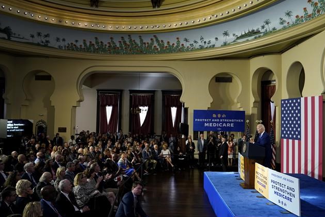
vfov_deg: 44.9
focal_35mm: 29
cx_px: 168
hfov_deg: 63.7
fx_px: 262
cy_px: 110
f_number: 4
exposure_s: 1/400
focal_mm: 28
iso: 3200
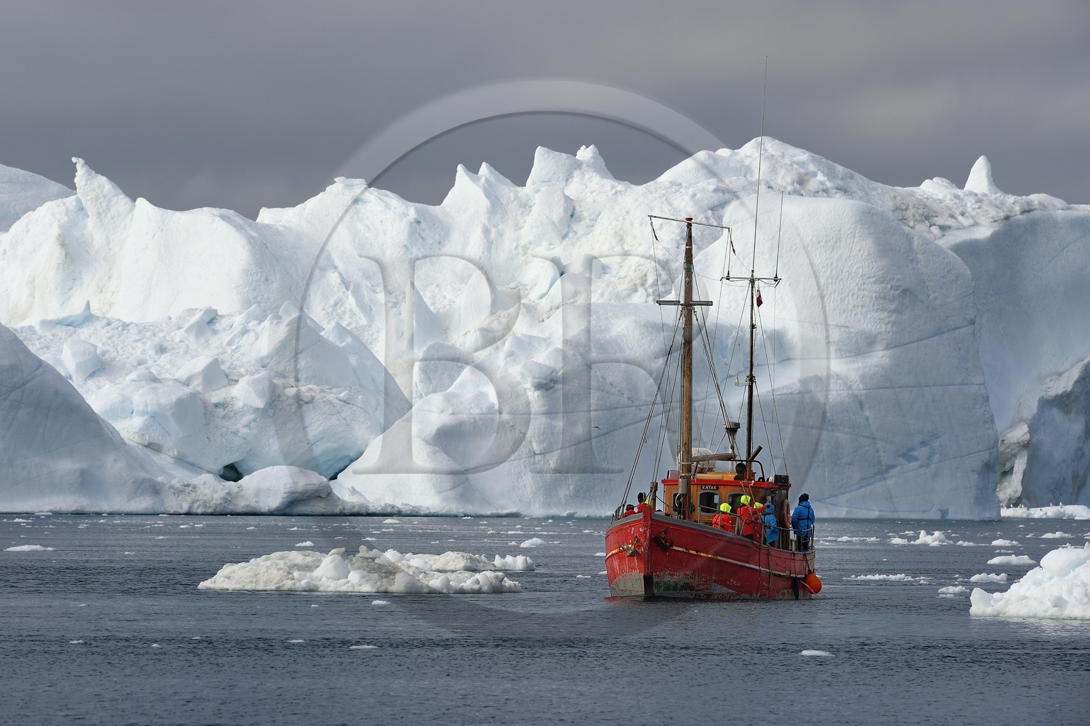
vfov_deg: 4.9
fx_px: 8475
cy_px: 363
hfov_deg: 7.4
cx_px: 545
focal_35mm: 280
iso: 200
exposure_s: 1/640
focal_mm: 280
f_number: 7.1
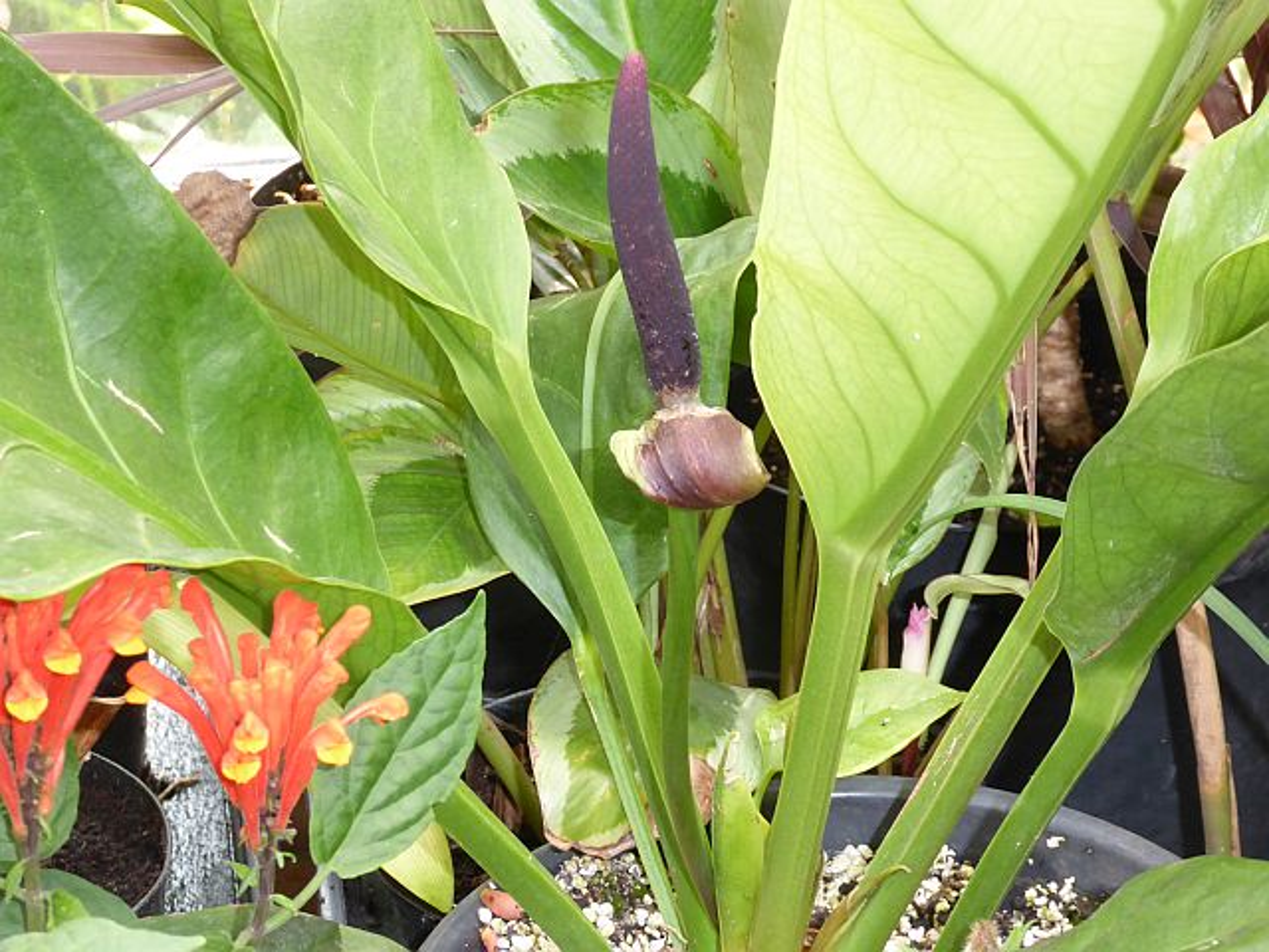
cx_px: 634
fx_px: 4546
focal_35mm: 124
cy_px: 476
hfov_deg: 15.9
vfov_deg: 12.0
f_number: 5.2
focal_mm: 22.3
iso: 400
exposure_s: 1/60
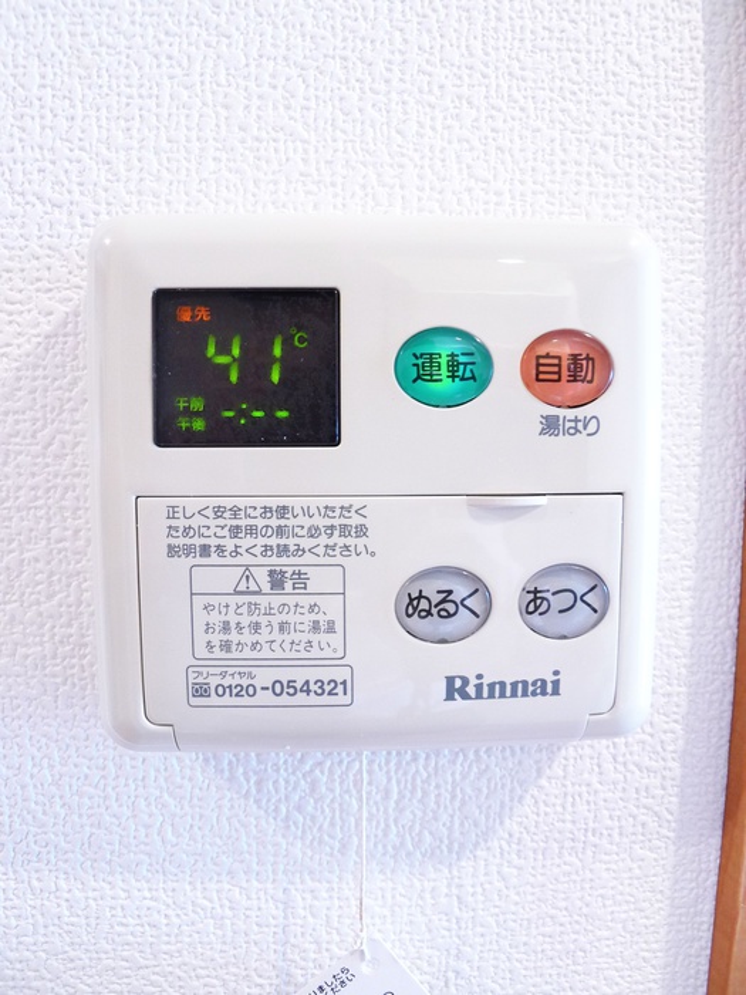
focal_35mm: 24
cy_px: 498
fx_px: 690
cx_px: 373
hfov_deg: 56.8
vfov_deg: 71.6
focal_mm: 5.1
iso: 400
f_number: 2
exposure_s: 1/30
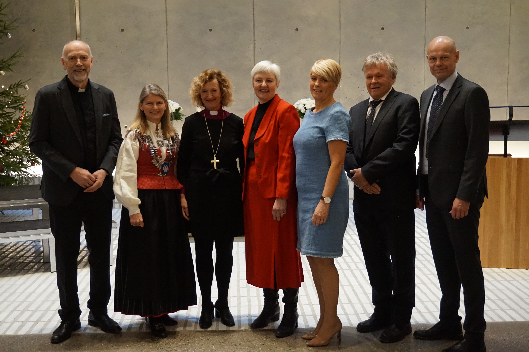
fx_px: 661
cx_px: 264
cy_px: 176
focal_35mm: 45
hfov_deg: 43.6
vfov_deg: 29.8
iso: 3200
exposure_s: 1/60
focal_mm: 30
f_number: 5
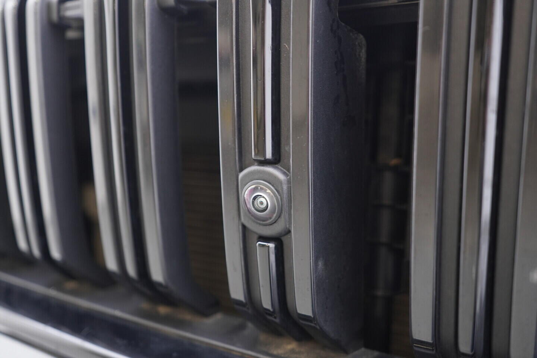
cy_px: 179
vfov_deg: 36.9
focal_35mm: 36
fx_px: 537
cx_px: 268
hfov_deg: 53.1
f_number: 2.8
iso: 640
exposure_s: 1/40
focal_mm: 24
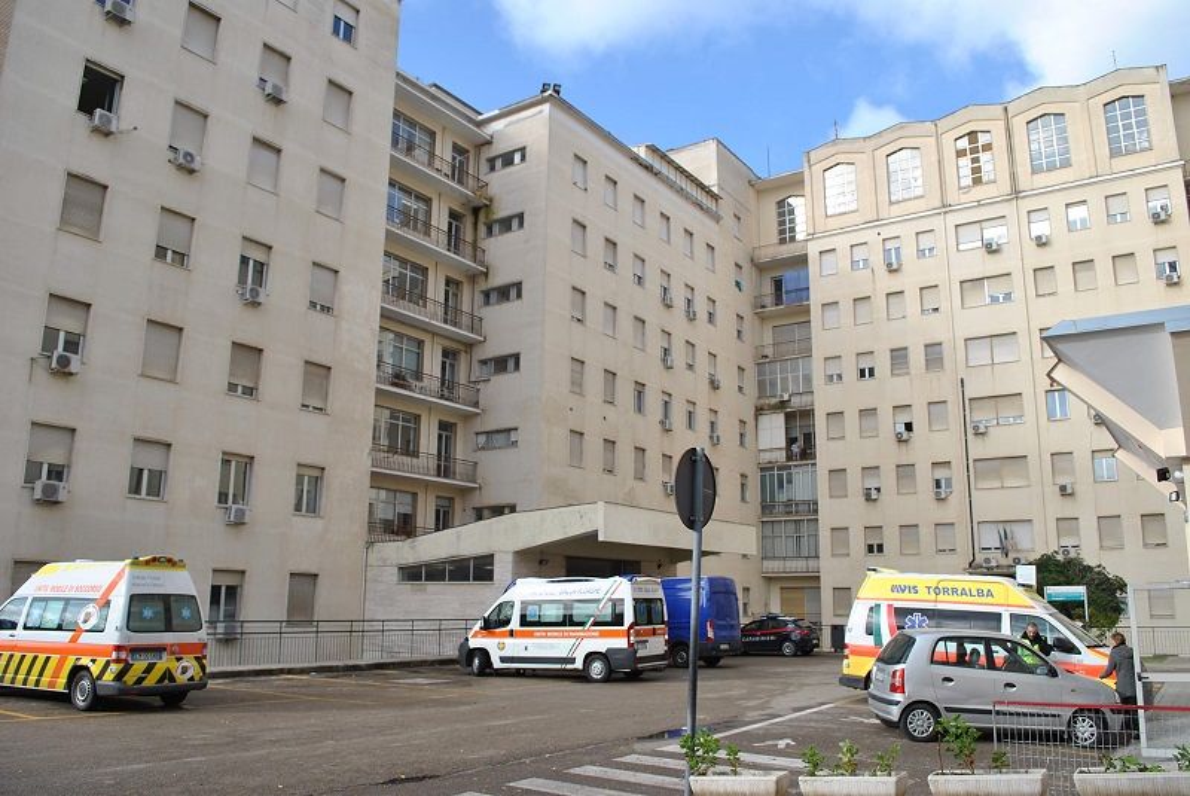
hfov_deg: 67.3
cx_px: 595
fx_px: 893
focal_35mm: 27
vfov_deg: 48.0
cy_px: 398
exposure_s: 1/200
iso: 100
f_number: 7.1
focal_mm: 18
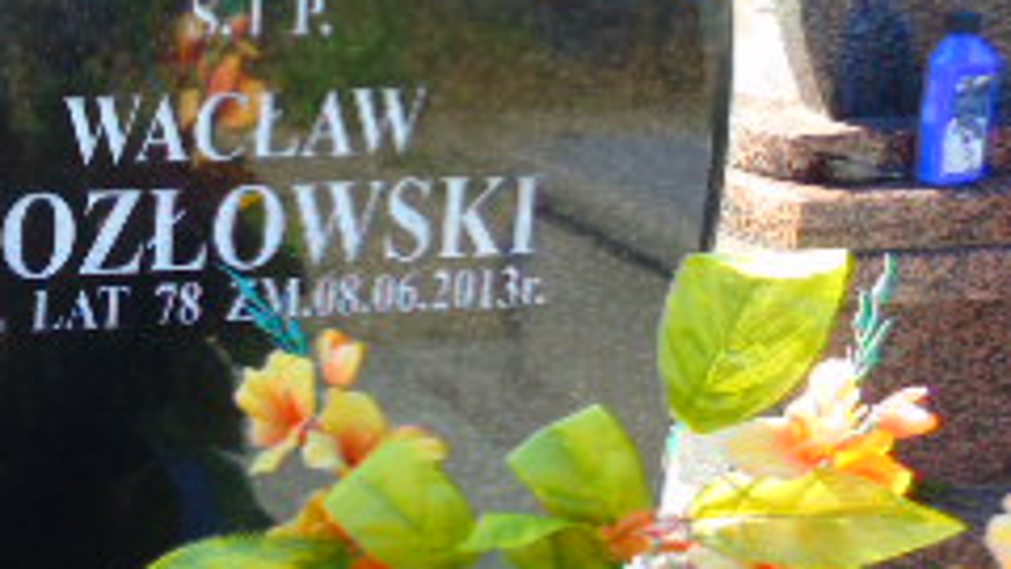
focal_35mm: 116
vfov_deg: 10.4
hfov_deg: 18.1
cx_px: 63
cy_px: 249
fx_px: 3110
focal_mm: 7.1
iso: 80
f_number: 3.9
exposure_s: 1/125
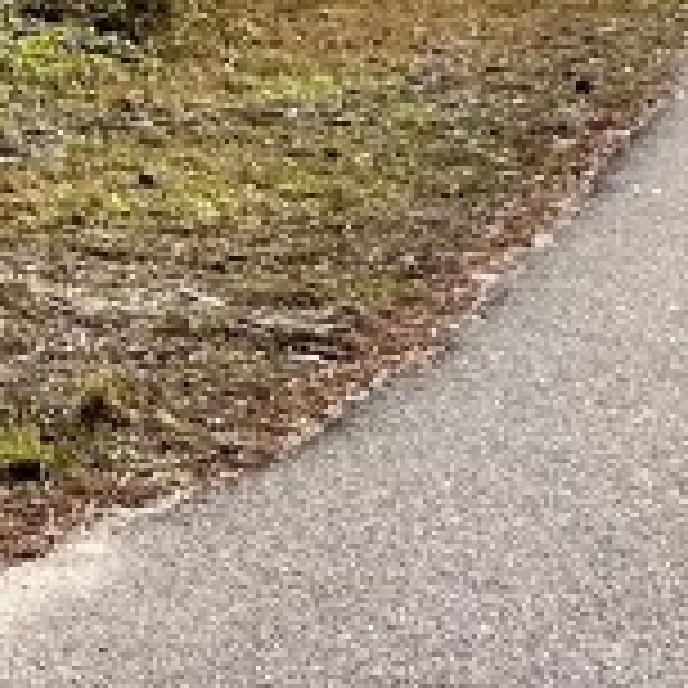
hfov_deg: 11.7
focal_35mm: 83
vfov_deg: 17.5
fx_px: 1866
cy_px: -499
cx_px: -1340
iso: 40
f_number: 2.2
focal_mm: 2.22
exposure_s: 1/1195
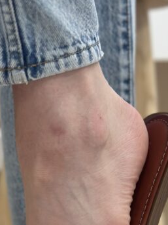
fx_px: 725
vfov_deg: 17.2
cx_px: 24
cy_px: 224
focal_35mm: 112
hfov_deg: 13.1
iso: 200
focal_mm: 6.86
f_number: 1.78
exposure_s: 1/100
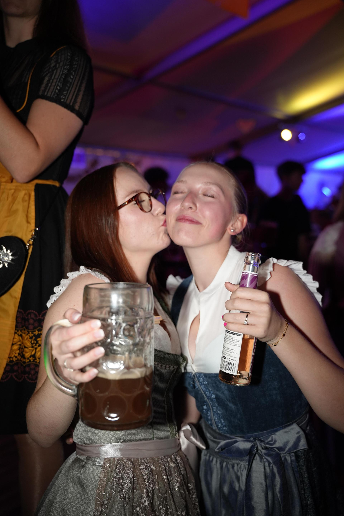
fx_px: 563
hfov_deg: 34.0
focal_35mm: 39
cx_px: 172
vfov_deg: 49.2
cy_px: 258
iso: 1250
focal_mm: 39.3
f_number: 2.8
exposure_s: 1/100
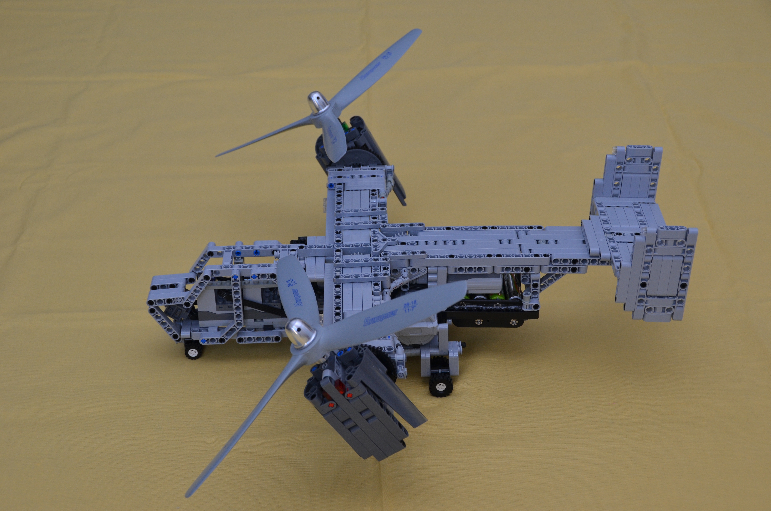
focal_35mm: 63
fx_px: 1346
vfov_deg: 21.5
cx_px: 386
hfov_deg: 32.0
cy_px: 256
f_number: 6.3
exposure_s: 1/60
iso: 400
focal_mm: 42
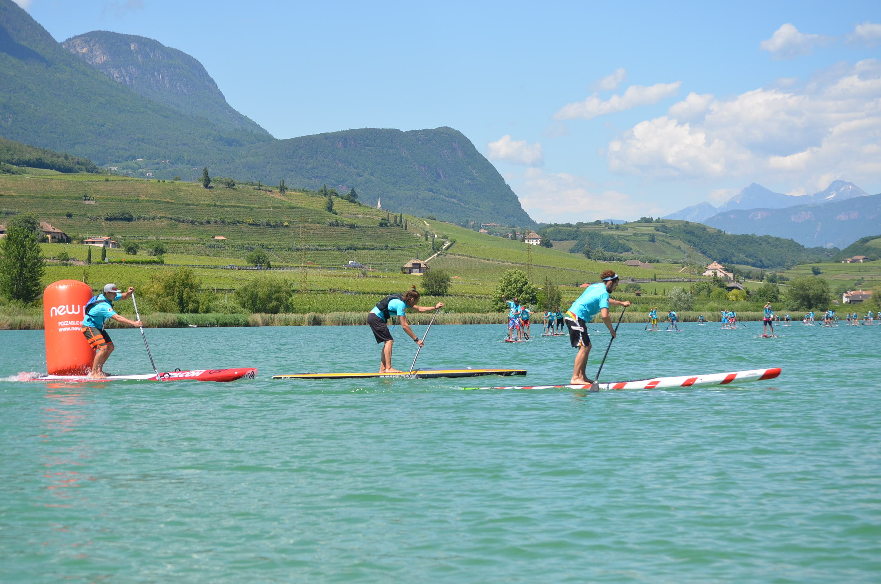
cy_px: 292
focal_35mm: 82
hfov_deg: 24.7
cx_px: 440
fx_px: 2015
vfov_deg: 16.5
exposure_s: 1/1500
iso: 400
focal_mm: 55
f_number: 5.6
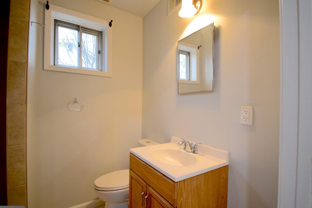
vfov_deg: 73.7
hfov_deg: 96.7
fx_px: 139
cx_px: 155
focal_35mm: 16
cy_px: 107
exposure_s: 1/60
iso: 720
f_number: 4.5
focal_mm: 10
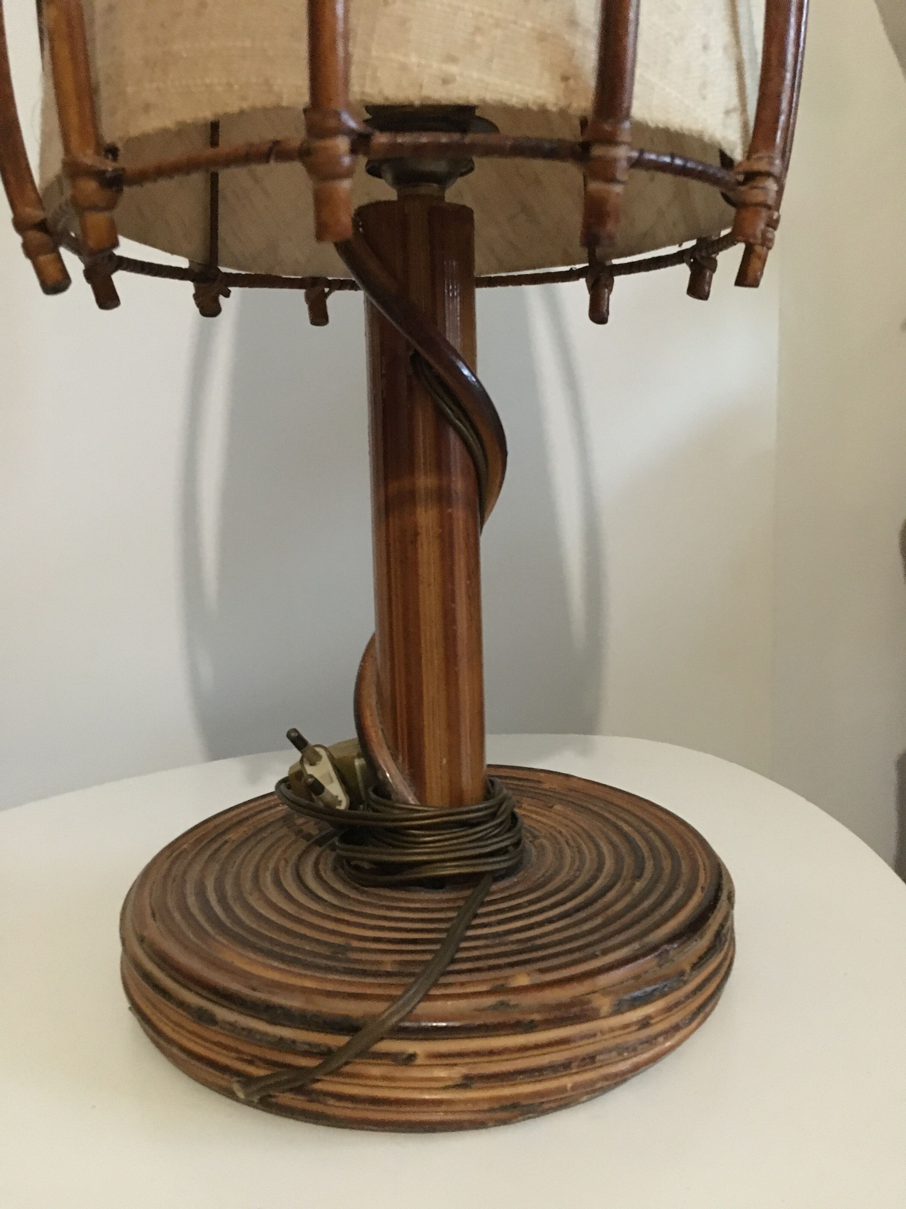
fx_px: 1012
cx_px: 453
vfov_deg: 61.7
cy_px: 604
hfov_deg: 48.2
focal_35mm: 29
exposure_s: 1/17
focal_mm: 4.15
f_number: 2.2
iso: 640
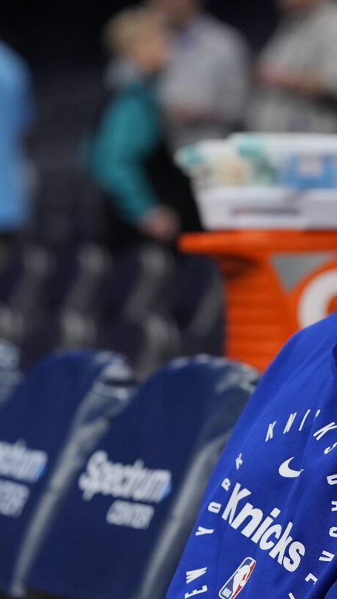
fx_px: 3190
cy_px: 299
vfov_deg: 10.7
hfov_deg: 6.0
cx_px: 450
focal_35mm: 201
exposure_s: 1/2000
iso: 2000
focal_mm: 85
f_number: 2.2
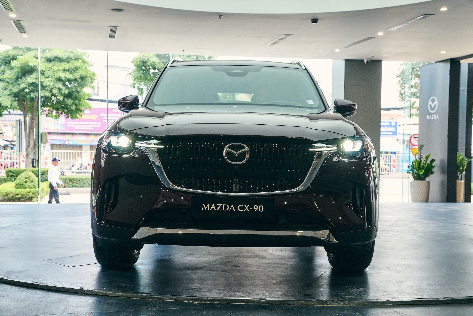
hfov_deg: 35.9
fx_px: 729
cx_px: 236
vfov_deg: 24.4
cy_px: 158
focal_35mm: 56
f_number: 5
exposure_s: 1/200
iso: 640
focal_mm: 37
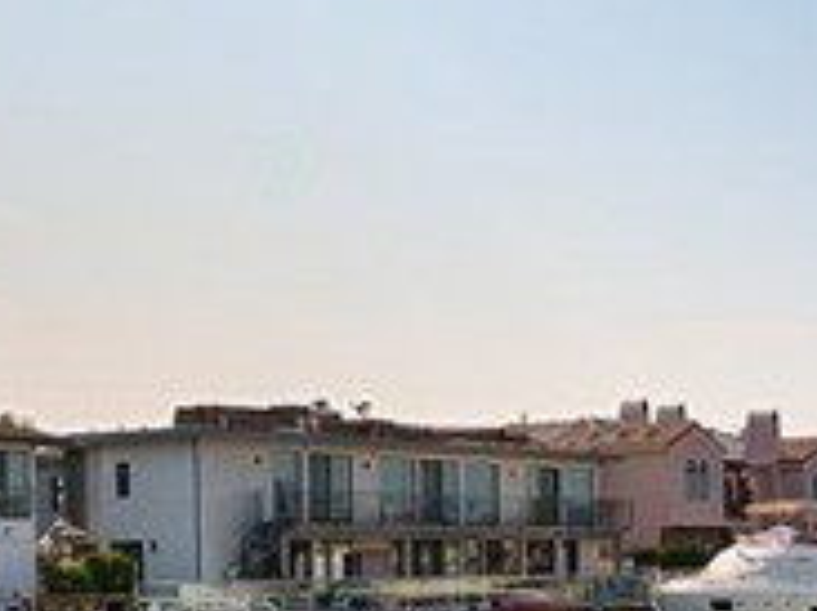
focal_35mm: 87
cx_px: 795
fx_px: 2054
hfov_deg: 21.8
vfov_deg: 16.7
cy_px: 575
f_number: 11
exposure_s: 1/50
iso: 100
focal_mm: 16.2
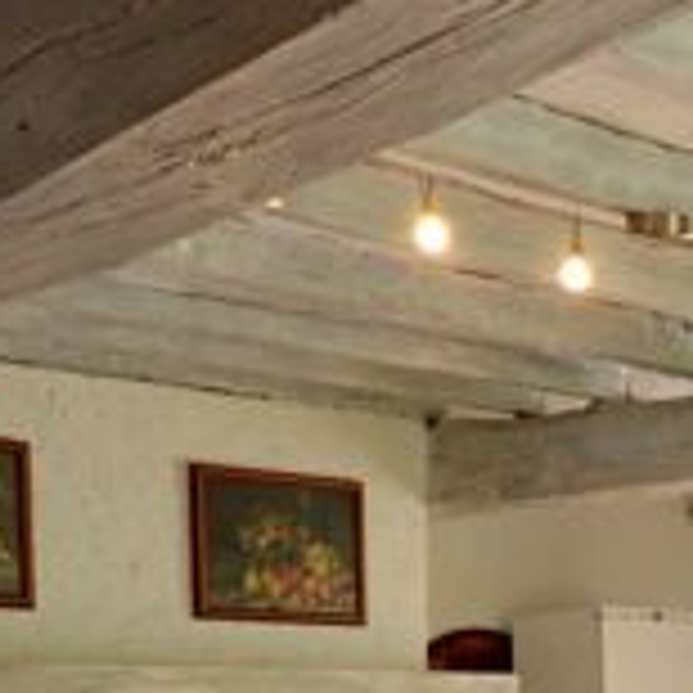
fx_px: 1720
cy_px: 860
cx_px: 803
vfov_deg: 21.0
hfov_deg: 21.4
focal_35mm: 76
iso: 400
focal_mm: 13
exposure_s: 1/60
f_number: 4
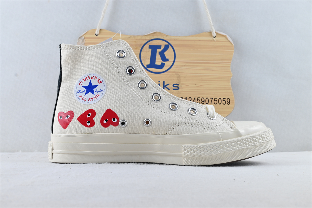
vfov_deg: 34.2
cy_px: 104
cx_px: 156
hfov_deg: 49.6
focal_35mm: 39
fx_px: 338
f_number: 10
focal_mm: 26
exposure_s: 1/15
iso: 100
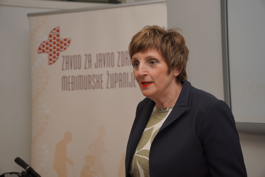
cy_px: 88
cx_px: 132
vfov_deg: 18.2
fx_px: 552
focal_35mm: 75
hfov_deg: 27.0
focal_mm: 50
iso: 100
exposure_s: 1/250
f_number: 3.2
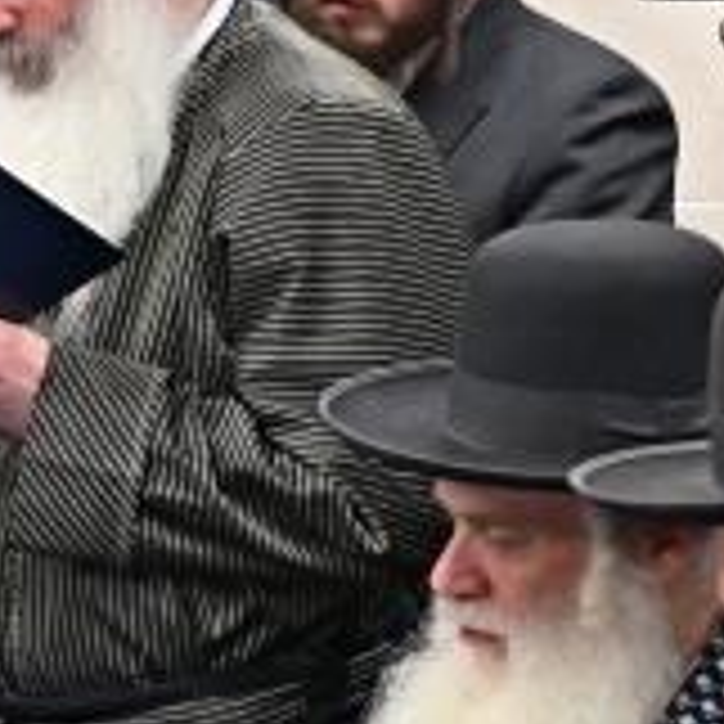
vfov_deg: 10.1
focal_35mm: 173
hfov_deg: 9.6
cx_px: -625
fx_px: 4094
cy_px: 506
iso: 640
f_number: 4
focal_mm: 32
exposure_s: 1/200
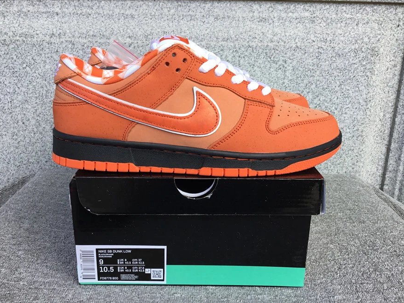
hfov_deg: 56.8
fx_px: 373
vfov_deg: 44.2
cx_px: 199
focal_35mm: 32
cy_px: 155
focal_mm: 3.3
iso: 25
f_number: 2.4
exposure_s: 1/145
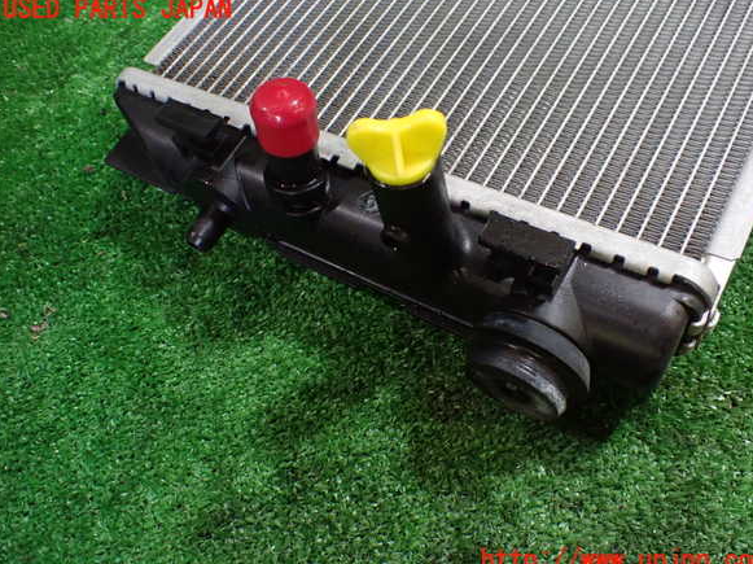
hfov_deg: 58.4
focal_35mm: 31
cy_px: 285
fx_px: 674
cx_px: 385
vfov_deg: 45.4
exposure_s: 1/100
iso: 800
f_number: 2.3
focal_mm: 5.4
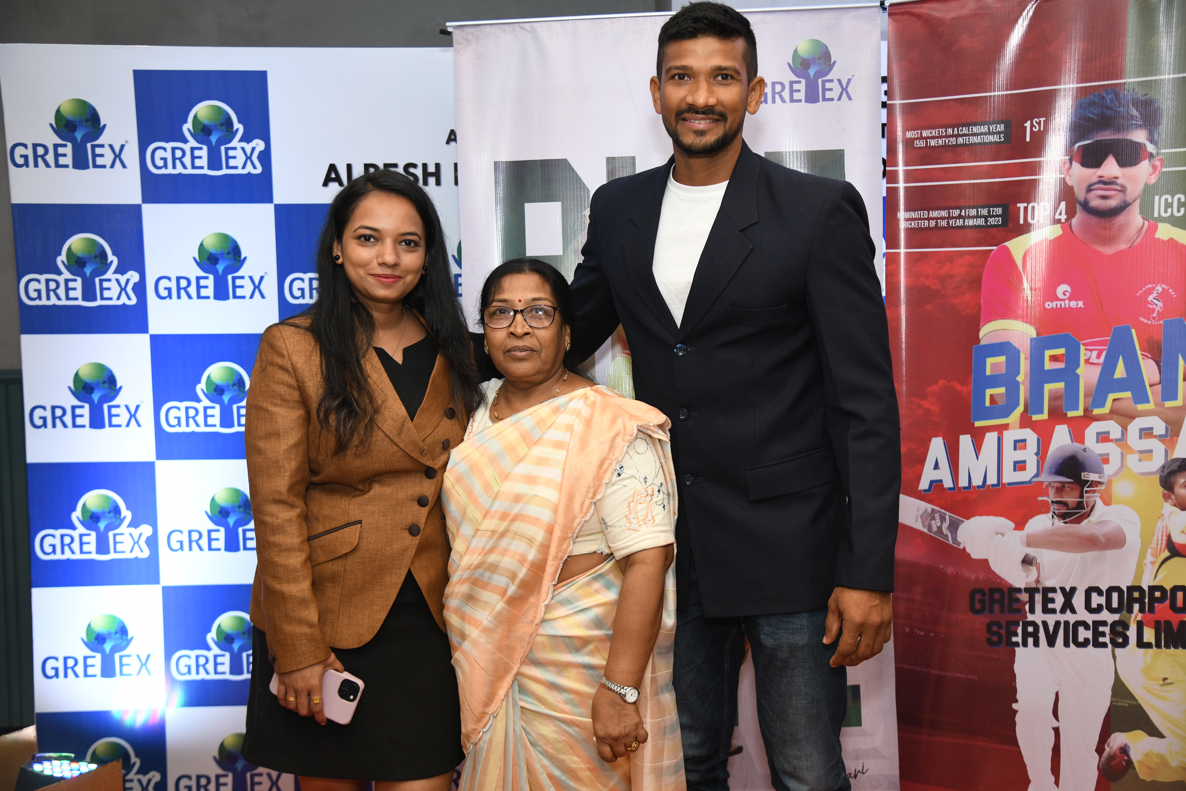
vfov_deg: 35.1
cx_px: 593
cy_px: 396
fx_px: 1252
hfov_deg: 50.7
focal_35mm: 38
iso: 1250
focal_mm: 38
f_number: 4.5
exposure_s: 1/160
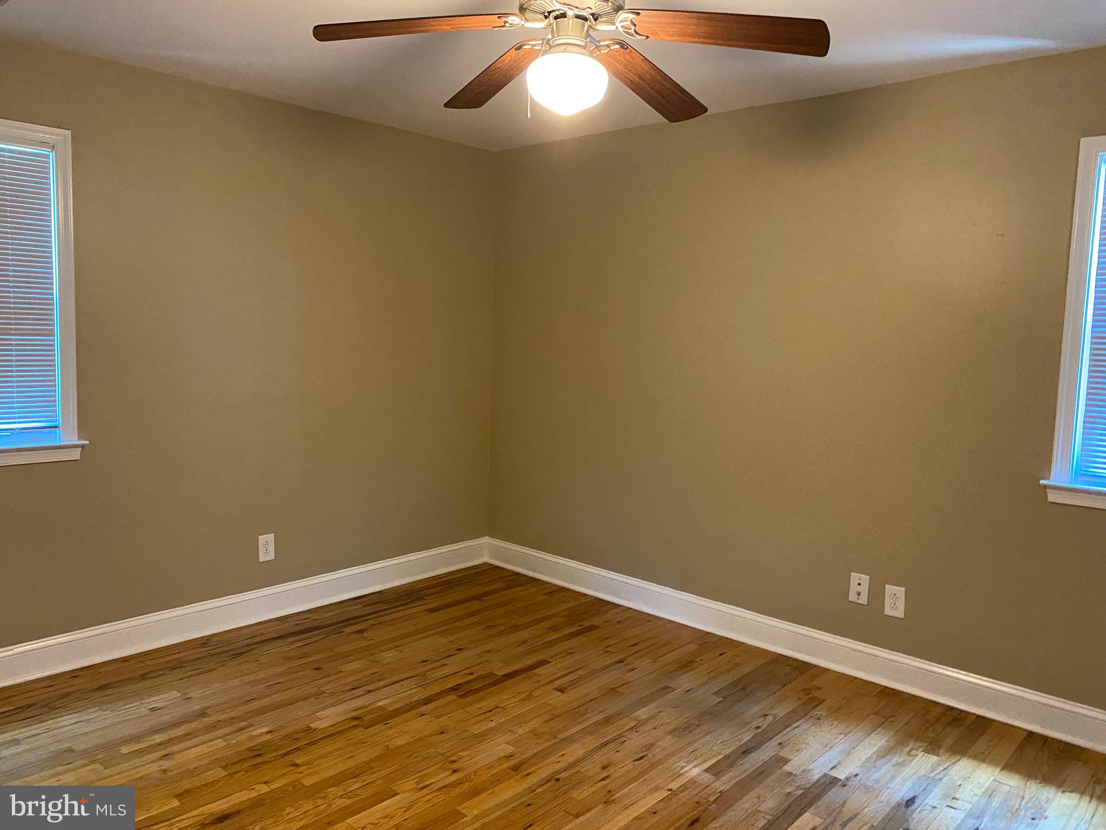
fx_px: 831
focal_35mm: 26
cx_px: 553
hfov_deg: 67.3
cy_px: 415
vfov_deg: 53.1
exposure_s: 1/30
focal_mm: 4.25
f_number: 1.8
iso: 500
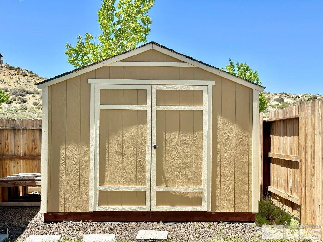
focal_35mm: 48
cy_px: 121
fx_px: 448
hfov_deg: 39.7
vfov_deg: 30.3
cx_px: 162
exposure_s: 1/2597
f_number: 1.78
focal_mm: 6.86
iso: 64
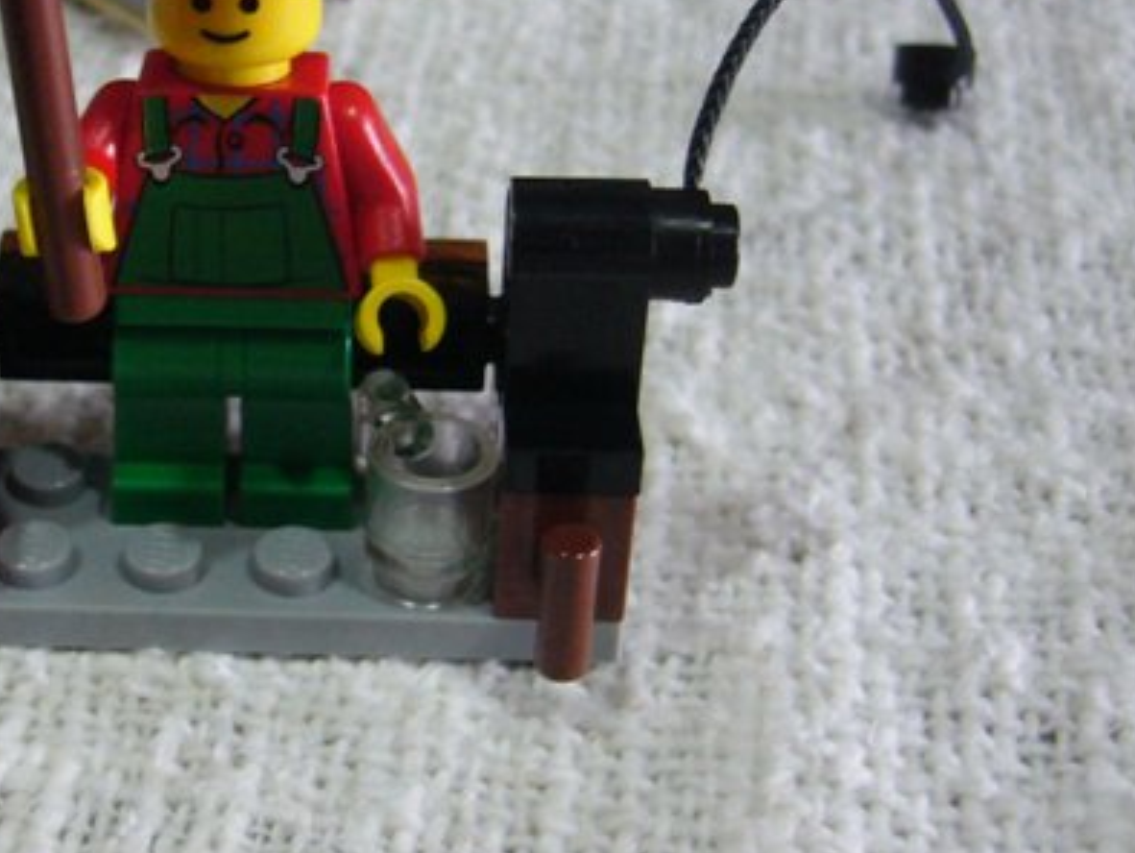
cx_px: 187
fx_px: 2329
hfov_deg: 26.7
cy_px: 363
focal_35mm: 71
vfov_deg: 20.7
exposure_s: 1/15
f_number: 2.8
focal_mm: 5.8
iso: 200
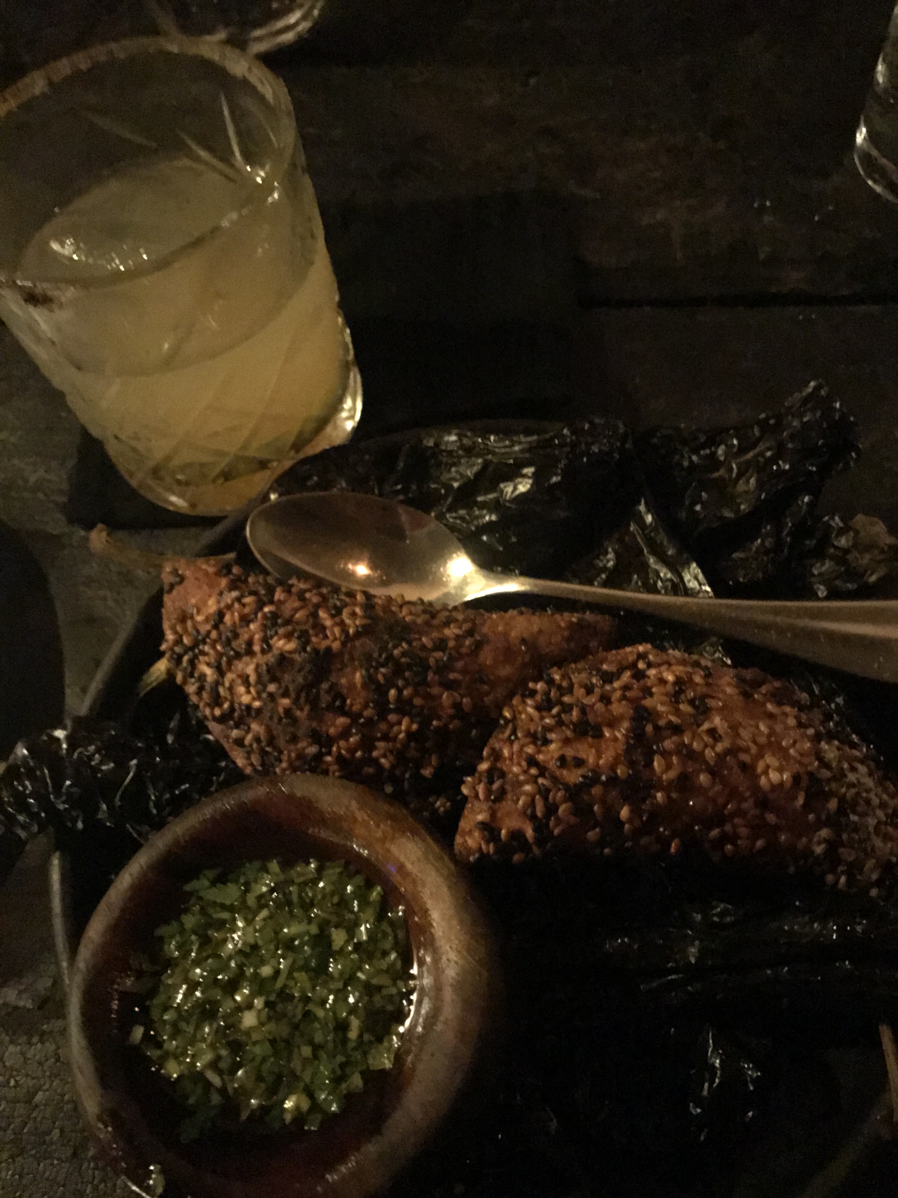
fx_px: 968
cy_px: 599
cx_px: 449
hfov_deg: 49.7
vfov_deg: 63.4
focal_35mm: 28
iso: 1600
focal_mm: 3.99
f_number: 1.8
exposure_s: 1/4
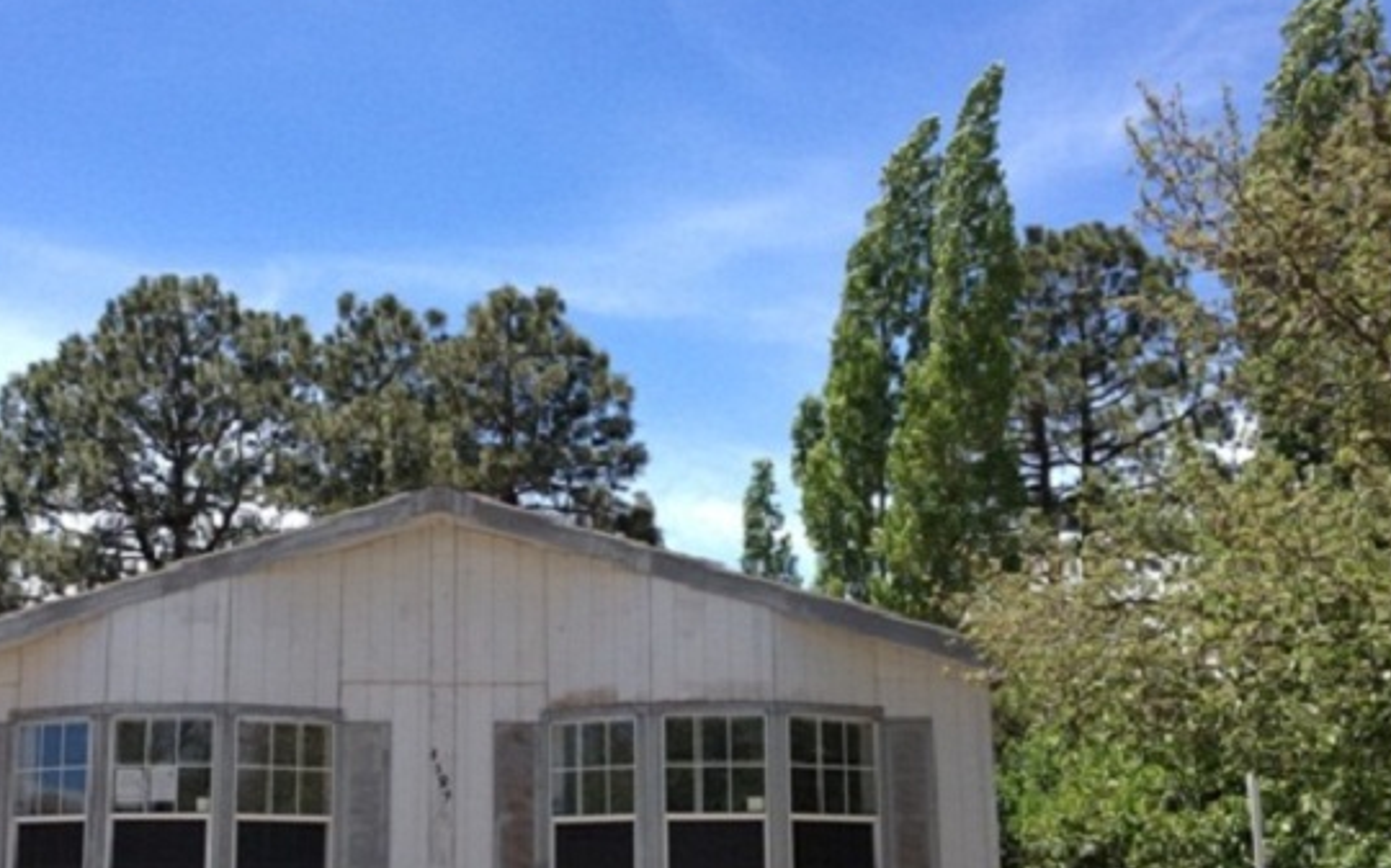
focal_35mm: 44
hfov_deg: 45.2
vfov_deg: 29.1
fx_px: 1667
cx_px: 641
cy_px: 543
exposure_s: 1/920
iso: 50
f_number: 2.4
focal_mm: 4.28
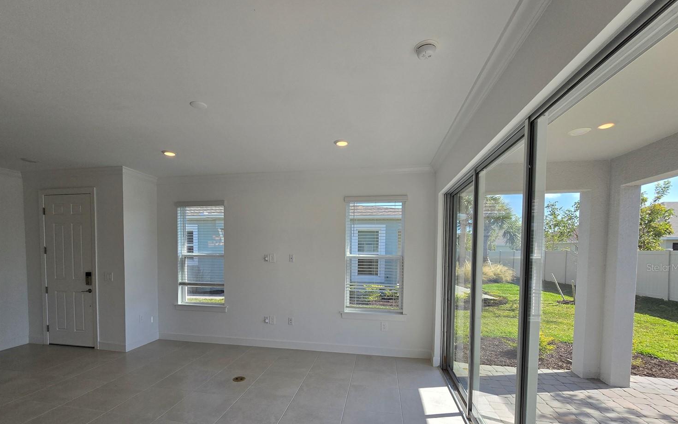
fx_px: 277
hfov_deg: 101.4
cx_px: 321
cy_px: 267
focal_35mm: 15
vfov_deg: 73.4
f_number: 2.2
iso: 50
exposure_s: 1/854
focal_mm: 2.2
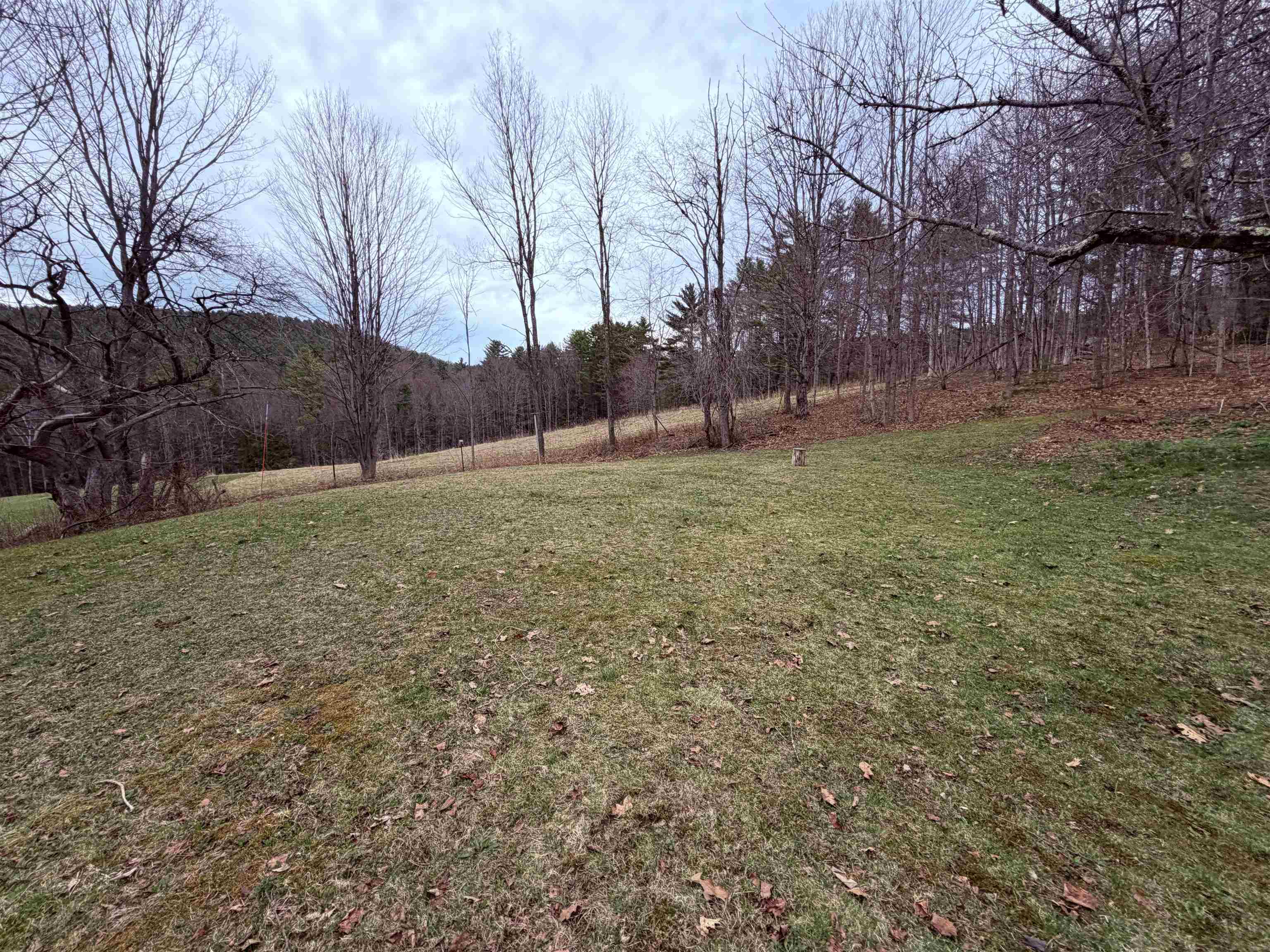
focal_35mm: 14
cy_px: 476
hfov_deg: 102.1
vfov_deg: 85.7
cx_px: 635
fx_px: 514
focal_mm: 2.22
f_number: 2.2
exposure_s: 1/726
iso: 40
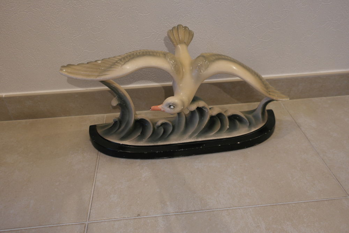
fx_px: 281
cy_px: 116
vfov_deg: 45.0
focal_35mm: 29
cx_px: 174
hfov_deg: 63.7
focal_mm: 19
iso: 400
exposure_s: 1/20
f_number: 3.5
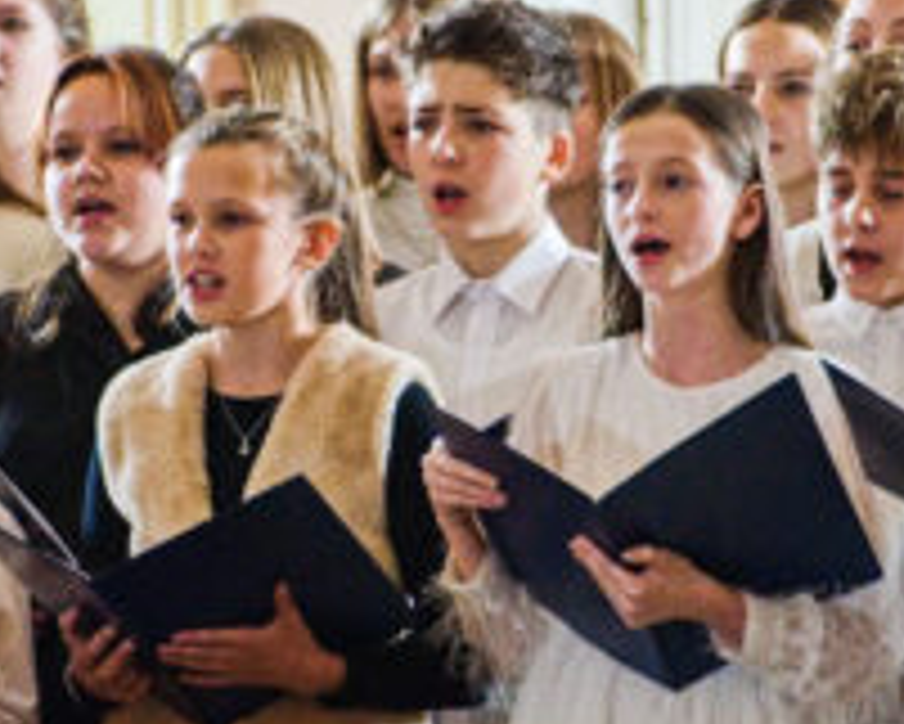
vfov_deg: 2.8
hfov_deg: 3.5
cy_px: 281
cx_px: 310
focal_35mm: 559
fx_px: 14963
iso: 10000
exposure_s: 1/500
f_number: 2.8
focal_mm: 150
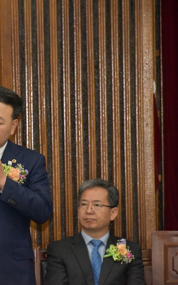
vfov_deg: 4.6
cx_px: -15
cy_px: 142
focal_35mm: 460
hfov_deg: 2.9
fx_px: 3574
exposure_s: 1/320
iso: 9000
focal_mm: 300
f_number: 9
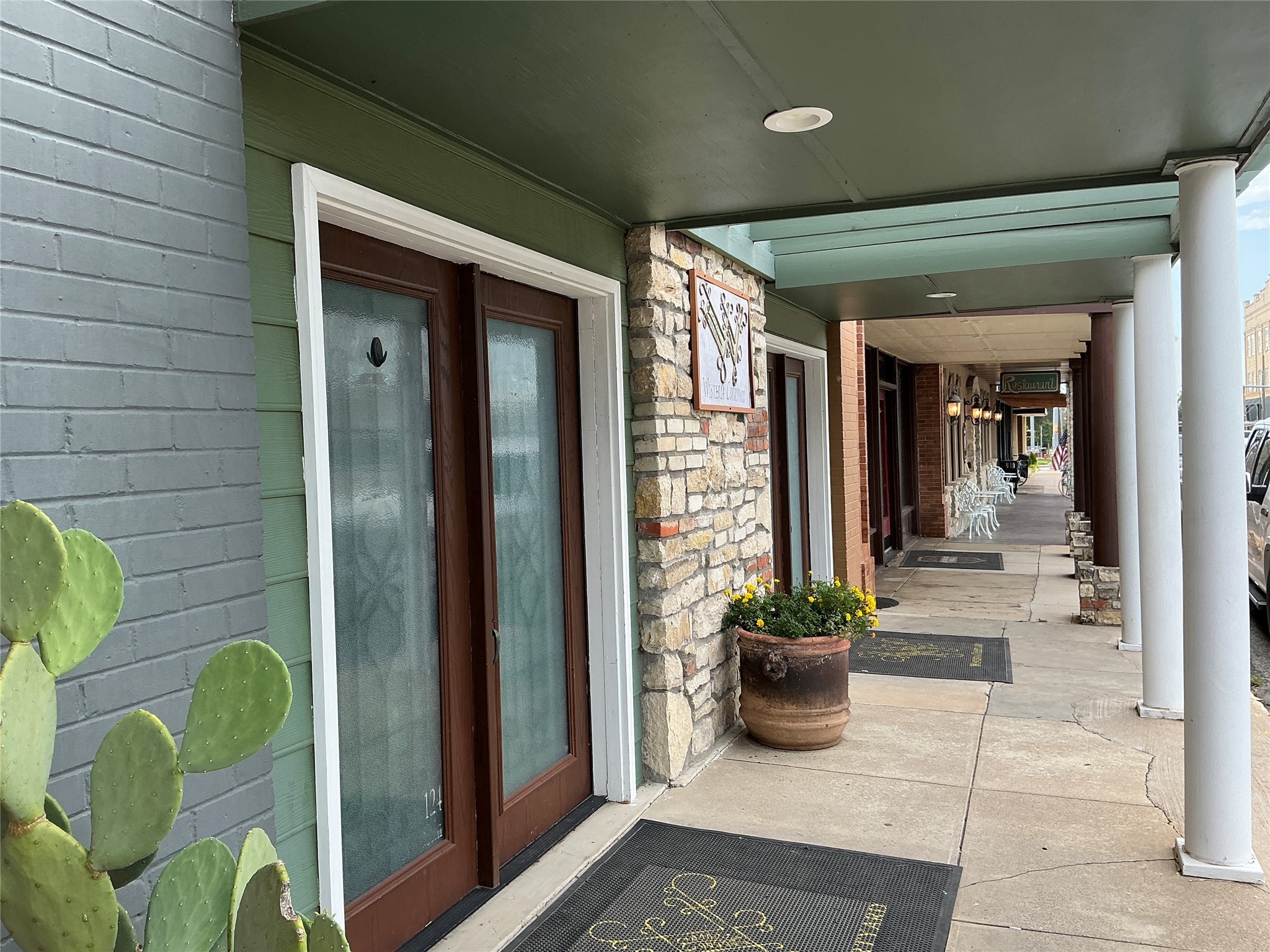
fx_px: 1027
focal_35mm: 28
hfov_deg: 63.4
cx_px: 635
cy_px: 476
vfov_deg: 49.7
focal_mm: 3
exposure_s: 1/322
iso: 25
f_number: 1.8
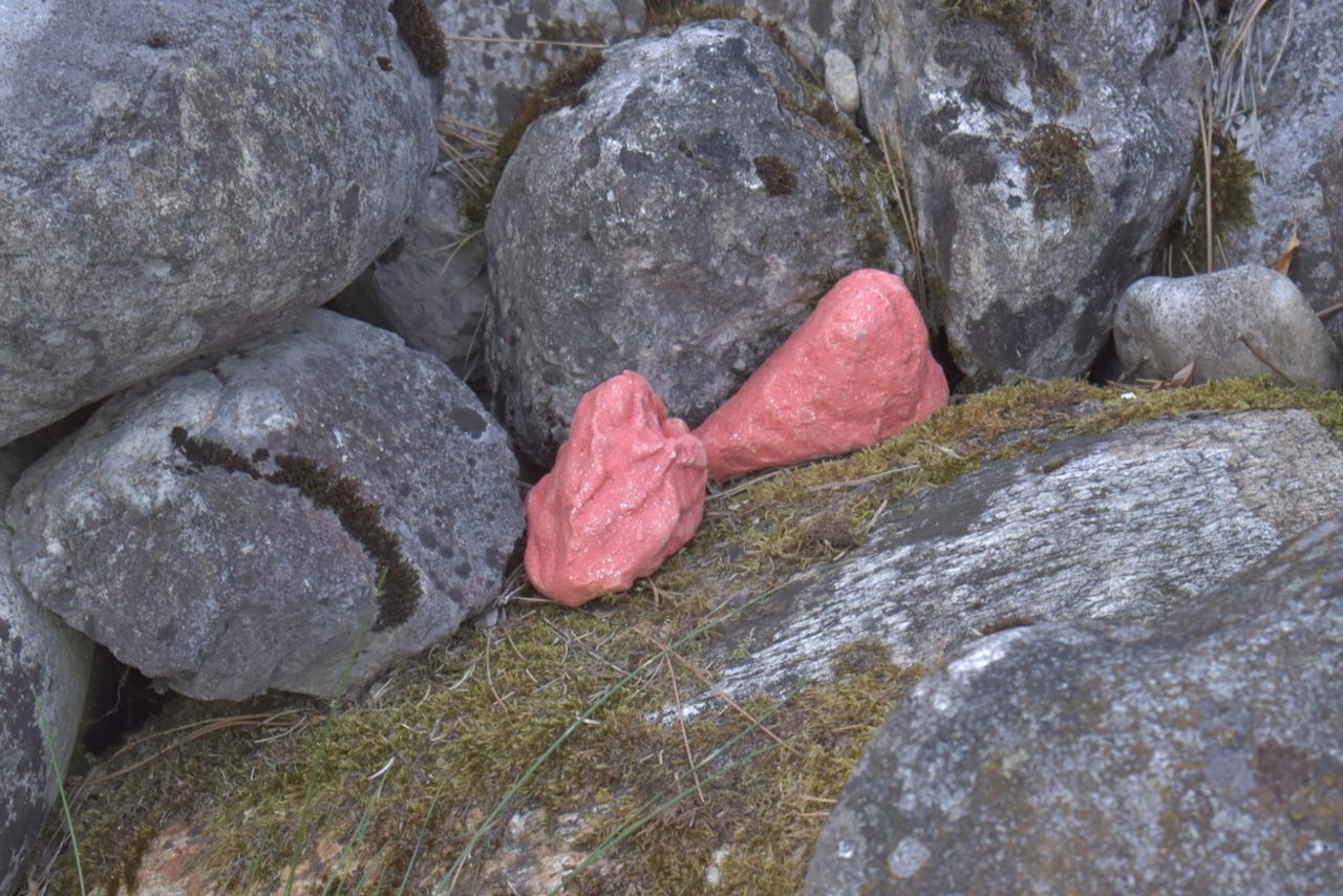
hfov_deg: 24.6
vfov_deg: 16.6
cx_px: 672
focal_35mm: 82
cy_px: 448
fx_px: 3078
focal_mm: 55
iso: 320
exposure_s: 1/160
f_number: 6.3
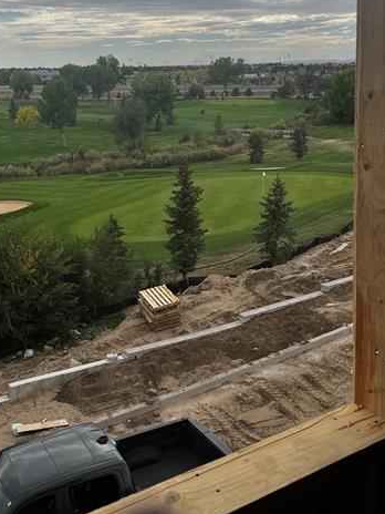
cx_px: 90
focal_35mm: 43
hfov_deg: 32.9
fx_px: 638
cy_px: 127
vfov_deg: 42.5
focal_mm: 5.1
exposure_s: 1/4651
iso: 50
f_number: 1.6
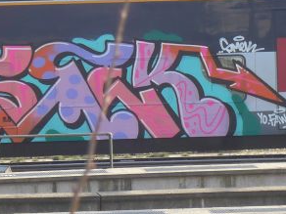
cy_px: 32
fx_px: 5015
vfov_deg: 2.4
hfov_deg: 3.3
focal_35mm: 607
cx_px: 110
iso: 125
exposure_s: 1/125
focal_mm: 42.8
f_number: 5.9
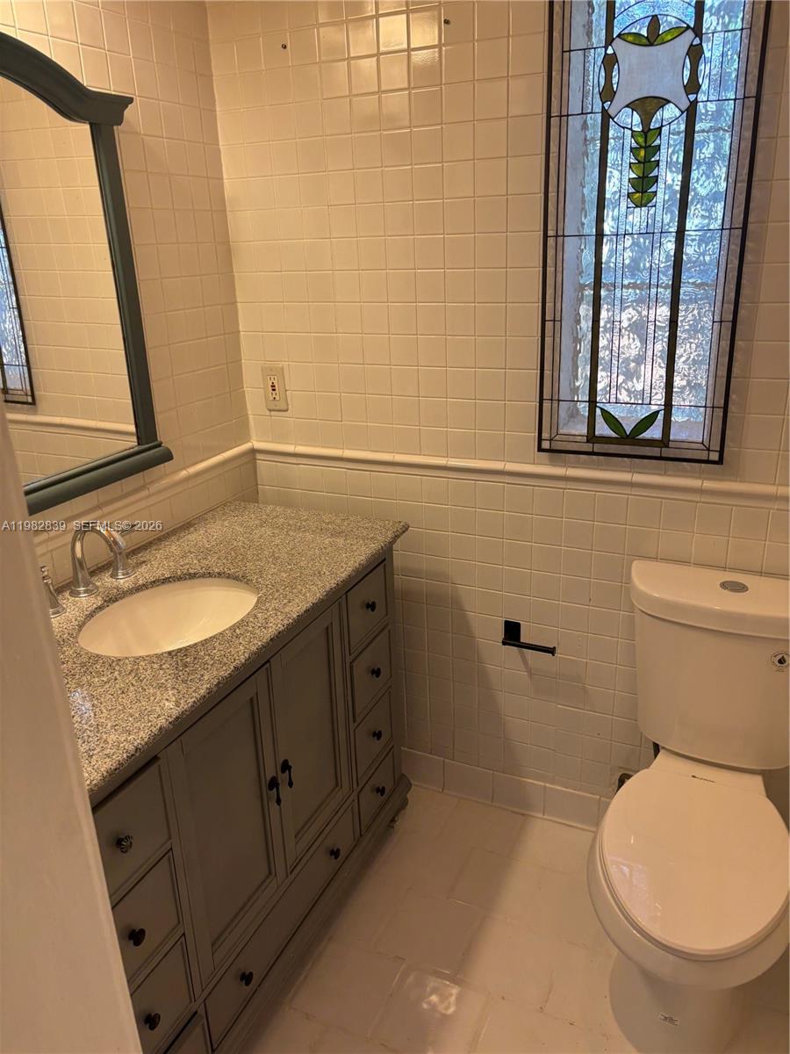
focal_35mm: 26
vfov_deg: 67.3
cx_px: 395
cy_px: 527
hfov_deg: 53.1
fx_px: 791
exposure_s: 1/120
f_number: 1.6
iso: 80
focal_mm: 5.96
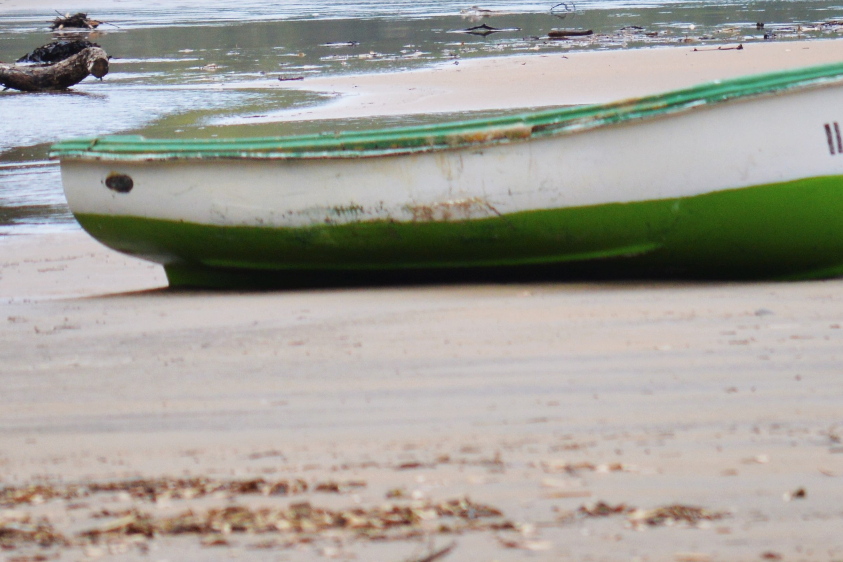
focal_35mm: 856
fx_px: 20040
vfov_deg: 1.6
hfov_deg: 2.4
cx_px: 400
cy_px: -160
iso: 400
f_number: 5.6
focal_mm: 200
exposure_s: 1/1250
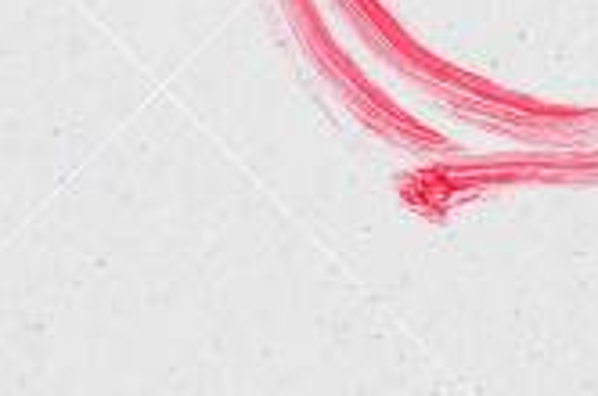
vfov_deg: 1.2
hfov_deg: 1.8
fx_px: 19480
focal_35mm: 1175
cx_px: 1473
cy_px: -727
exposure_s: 1/2
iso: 100
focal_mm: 100
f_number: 9
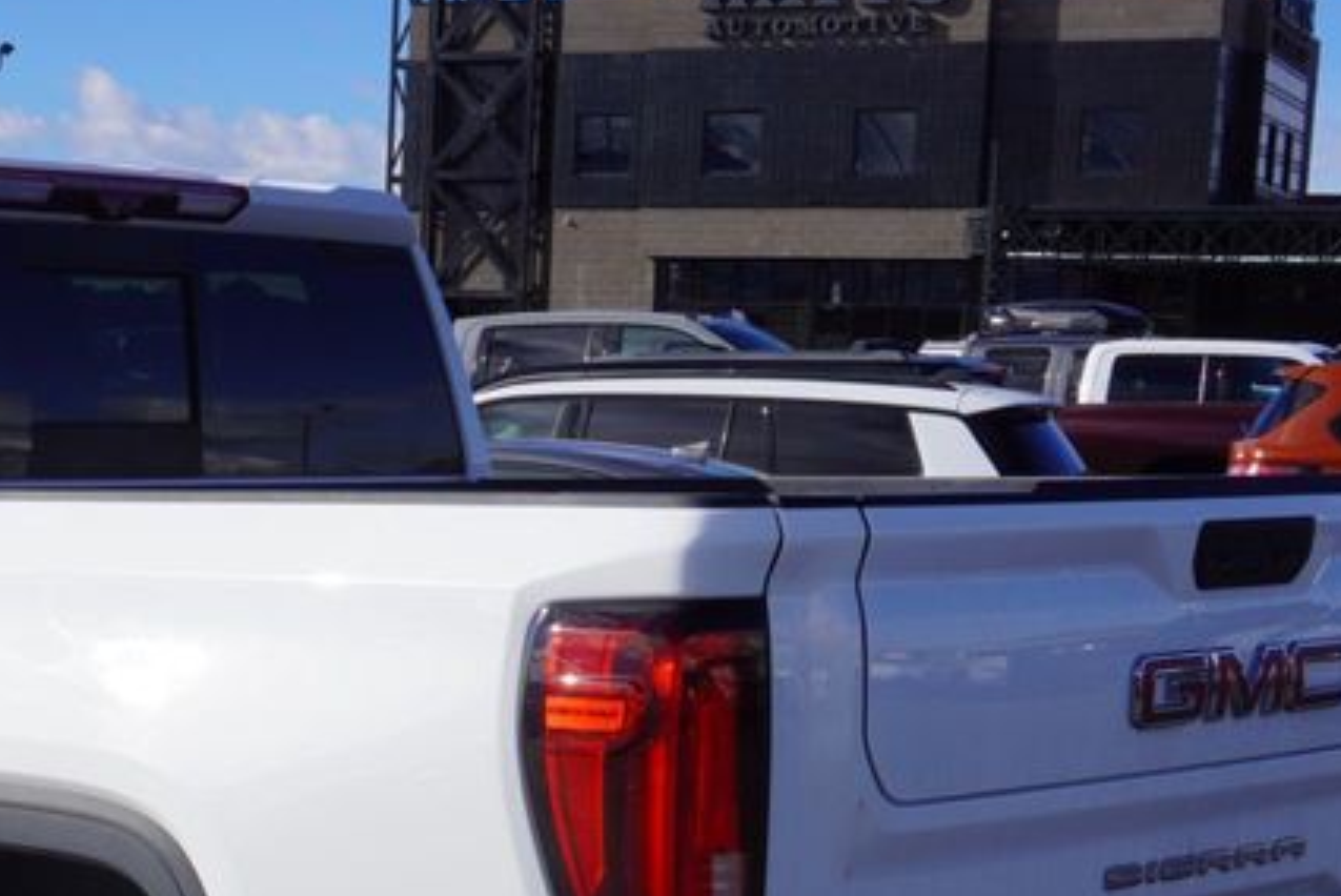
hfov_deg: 23.8
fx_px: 3101
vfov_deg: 16.1
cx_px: 148
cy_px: 931
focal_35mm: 83
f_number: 10
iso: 100
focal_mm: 23
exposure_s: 1/250
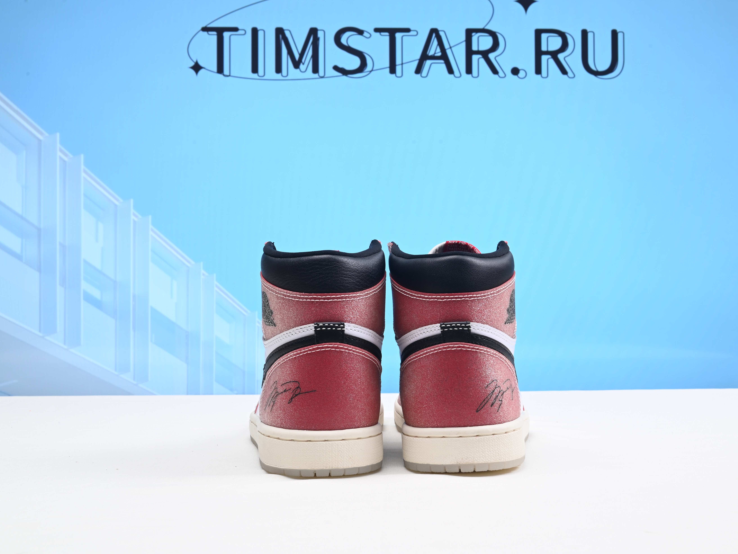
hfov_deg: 43.8
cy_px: 273
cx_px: 382
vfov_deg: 33.6
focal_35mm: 43
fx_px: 917
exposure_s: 1/2
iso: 100
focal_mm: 39
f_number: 16
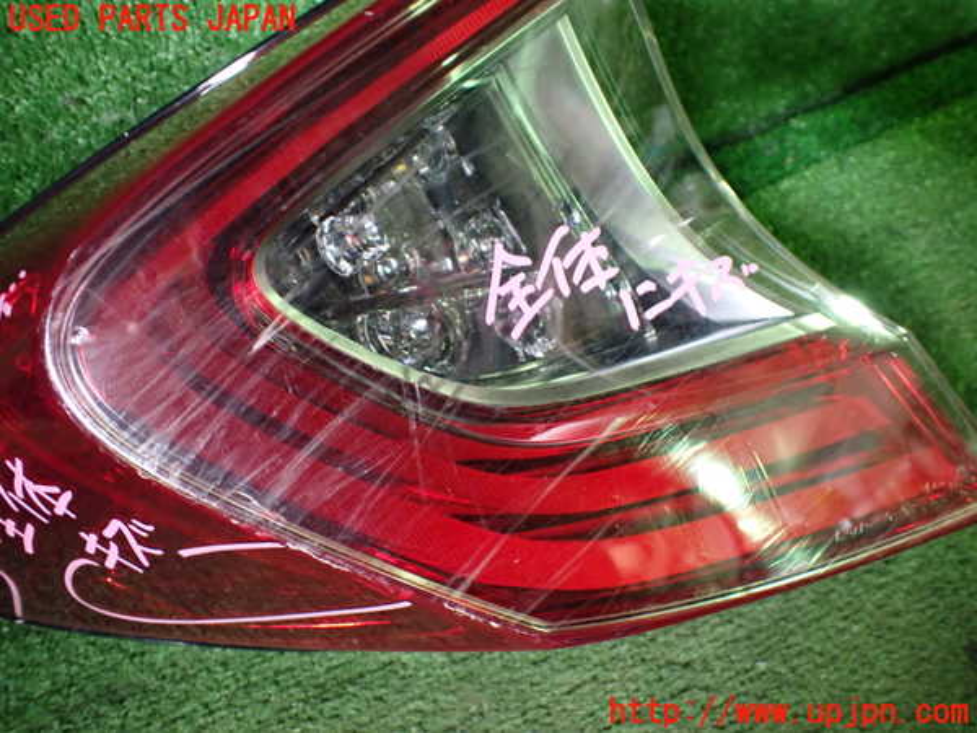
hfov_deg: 60.0
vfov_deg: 46.8
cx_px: 488
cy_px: 366
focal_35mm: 30
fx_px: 847
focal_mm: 5.4
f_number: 2.3
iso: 800
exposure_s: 1/50
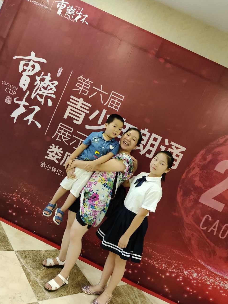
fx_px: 228
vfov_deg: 67.3
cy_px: 153
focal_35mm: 26
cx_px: 113
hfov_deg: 53.1
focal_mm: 4.71
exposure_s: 1/33
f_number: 1.79
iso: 1145
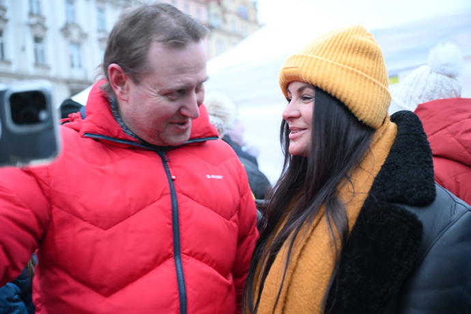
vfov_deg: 35.1
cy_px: 157
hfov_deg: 50.7
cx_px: 236
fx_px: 497
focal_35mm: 38
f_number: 2.8
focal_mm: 38
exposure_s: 1/125
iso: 4000
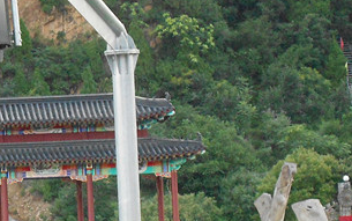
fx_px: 2025
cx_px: 40
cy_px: 219
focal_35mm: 211
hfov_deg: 9.9
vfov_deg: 6.2
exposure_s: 1/60
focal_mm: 13.5
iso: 320
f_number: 5.8
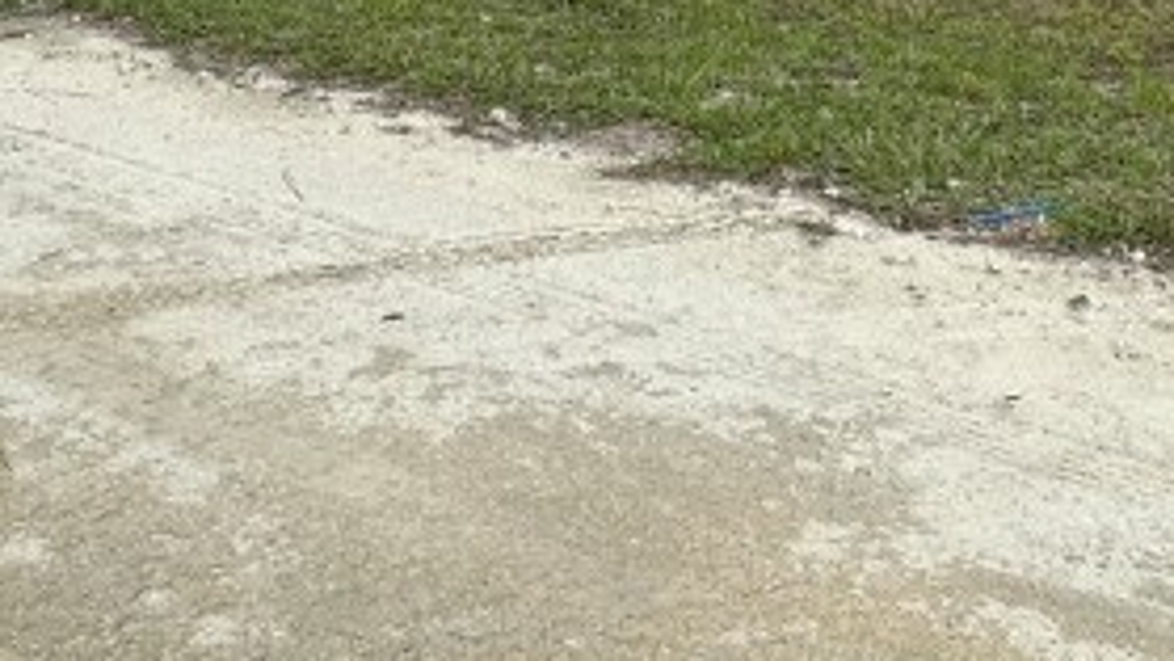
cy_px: -564
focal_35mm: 56
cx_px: 606
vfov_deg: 17.2
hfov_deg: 37.2
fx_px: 1743
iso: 40
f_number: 2.2
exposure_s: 1/895
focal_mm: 2.22
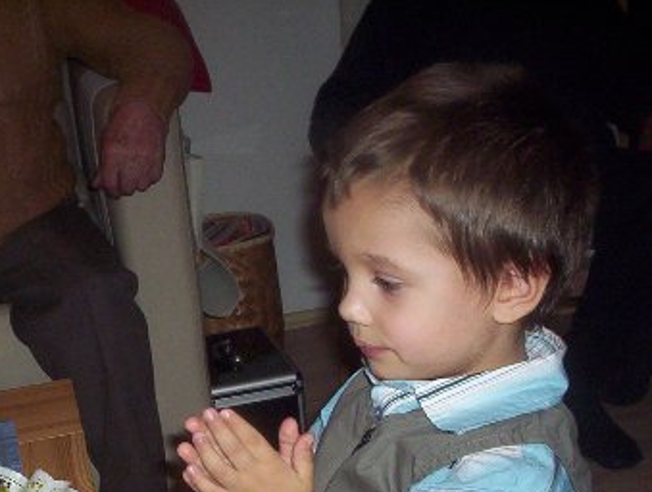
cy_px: 410
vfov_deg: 22.6
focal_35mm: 64
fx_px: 1208
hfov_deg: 29.3
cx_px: 109
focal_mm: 4.99
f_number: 4.5
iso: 140
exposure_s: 1/60
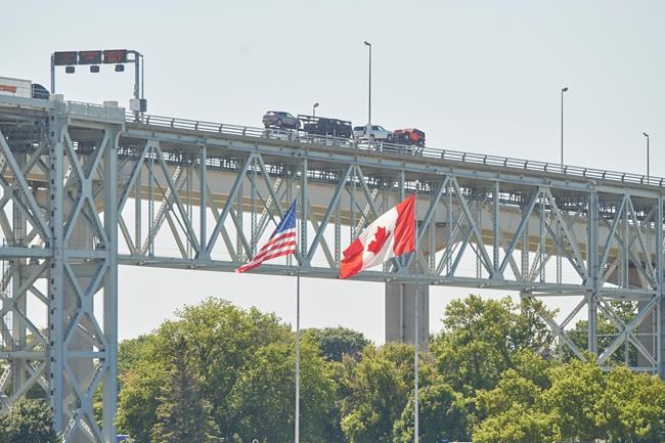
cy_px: 222
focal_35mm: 400
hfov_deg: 5.2
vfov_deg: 3.4
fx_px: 7387
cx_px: 332
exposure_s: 1/500
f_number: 5.6
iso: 200
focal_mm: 400
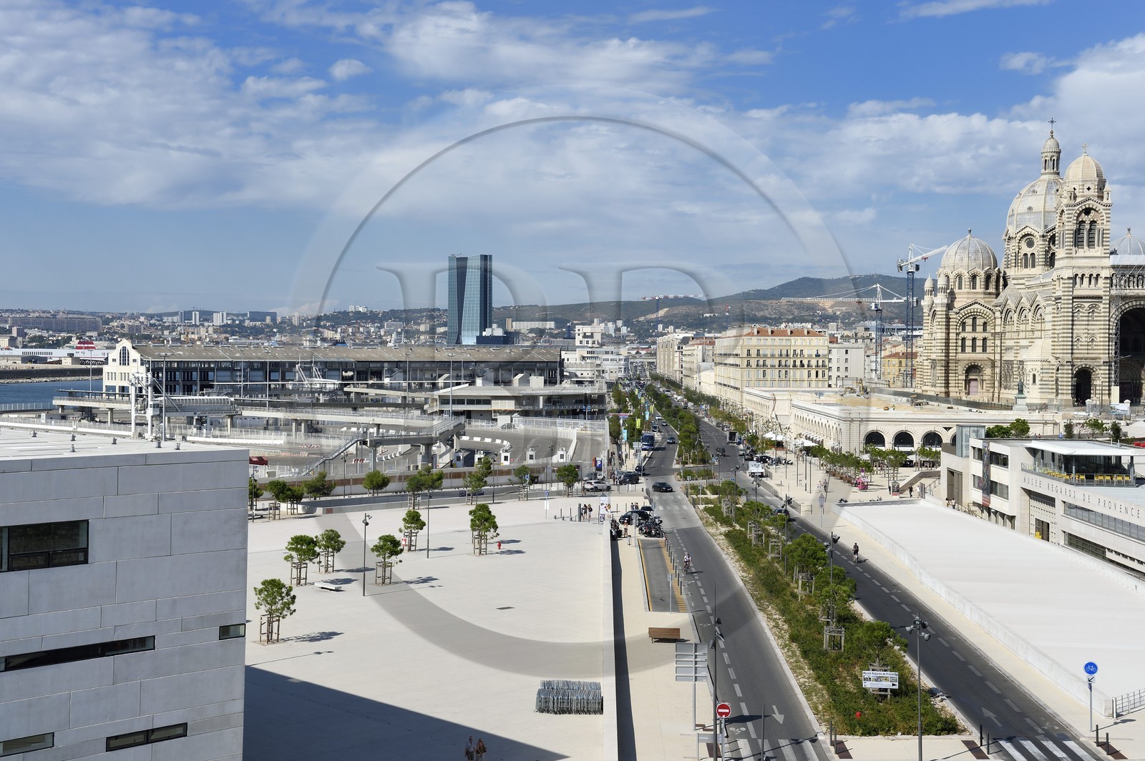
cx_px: 572
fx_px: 1652
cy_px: 380
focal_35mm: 52
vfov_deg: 25.9
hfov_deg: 38.2
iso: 200
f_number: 14
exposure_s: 1/320
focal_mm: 52
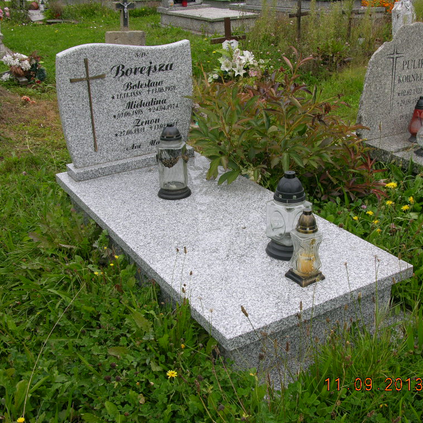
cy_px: 214
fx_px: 581
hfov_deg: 39.9
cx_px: 241
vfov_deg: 40.0
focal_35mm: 42
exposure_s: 1/170
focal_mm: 8.9
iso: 50
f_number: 5
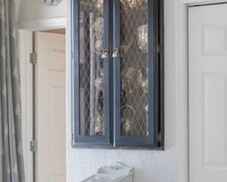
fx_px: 685
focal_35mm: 102
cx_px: 284
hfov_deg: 17.8
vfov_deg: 15.1
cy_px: 125
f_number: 8
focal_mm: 14
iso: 250
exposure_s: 1/2
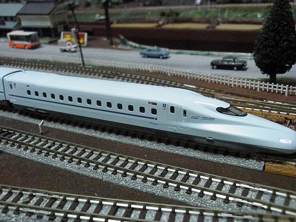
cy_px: 111
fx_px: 351
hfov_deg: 45.8
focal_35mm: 41
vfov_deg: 35.1
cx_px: 148
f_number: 3.9
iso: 2500
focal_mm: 7.3
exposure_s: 1/125
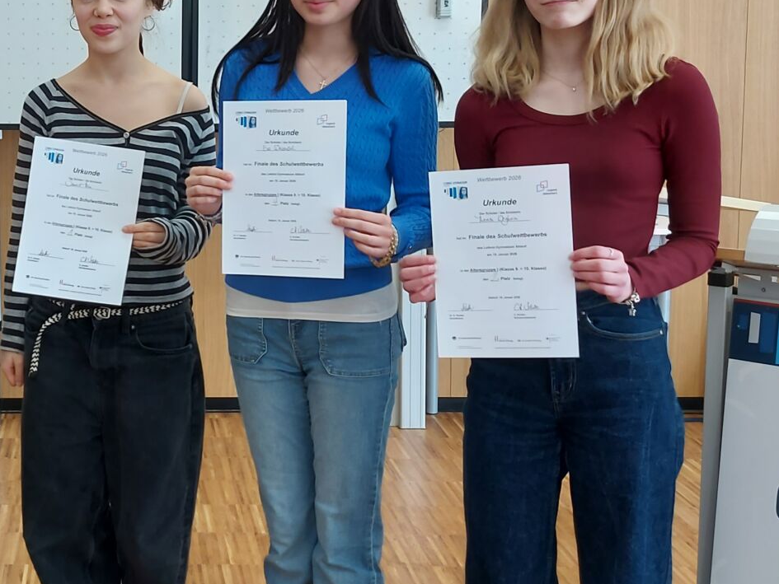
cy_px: 221
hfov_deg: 28.5
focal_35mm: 65
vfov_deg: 22.5
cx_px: 52
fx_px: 1463
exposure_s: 1/50
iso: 80
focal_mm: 5.23
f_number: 1.8
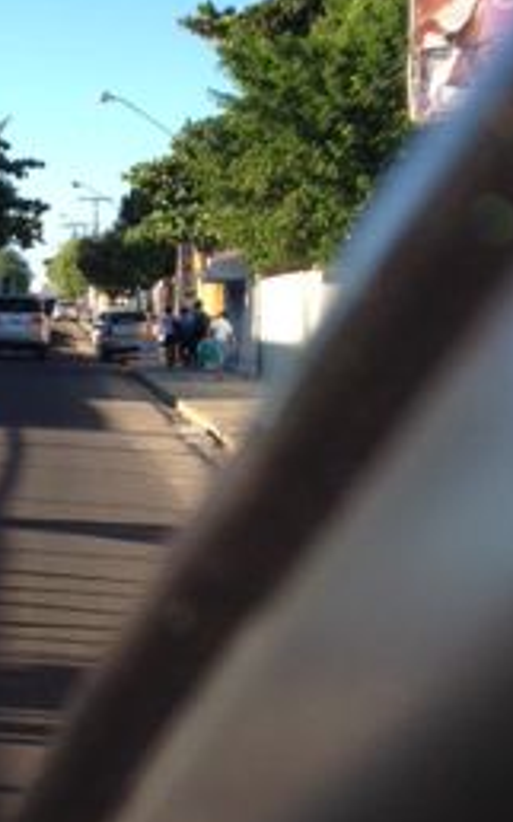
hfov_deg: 13.9
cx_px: -32
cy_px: 392
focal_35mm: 92
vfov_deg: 22.6
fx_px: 2060
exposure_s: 1/657
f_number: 2.4
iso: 64
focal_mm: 4.28
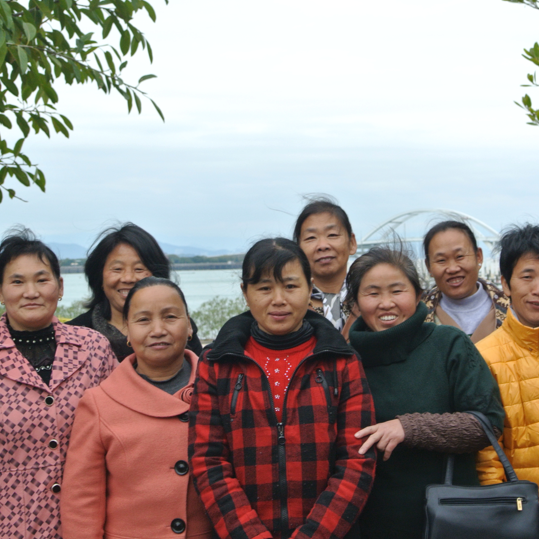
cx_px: 353
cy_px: 268
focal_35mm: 87
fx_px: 1533
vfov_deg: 19.9
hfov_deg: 19.9
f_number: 5.3
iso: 280
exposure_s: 1/250
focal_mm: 25.2
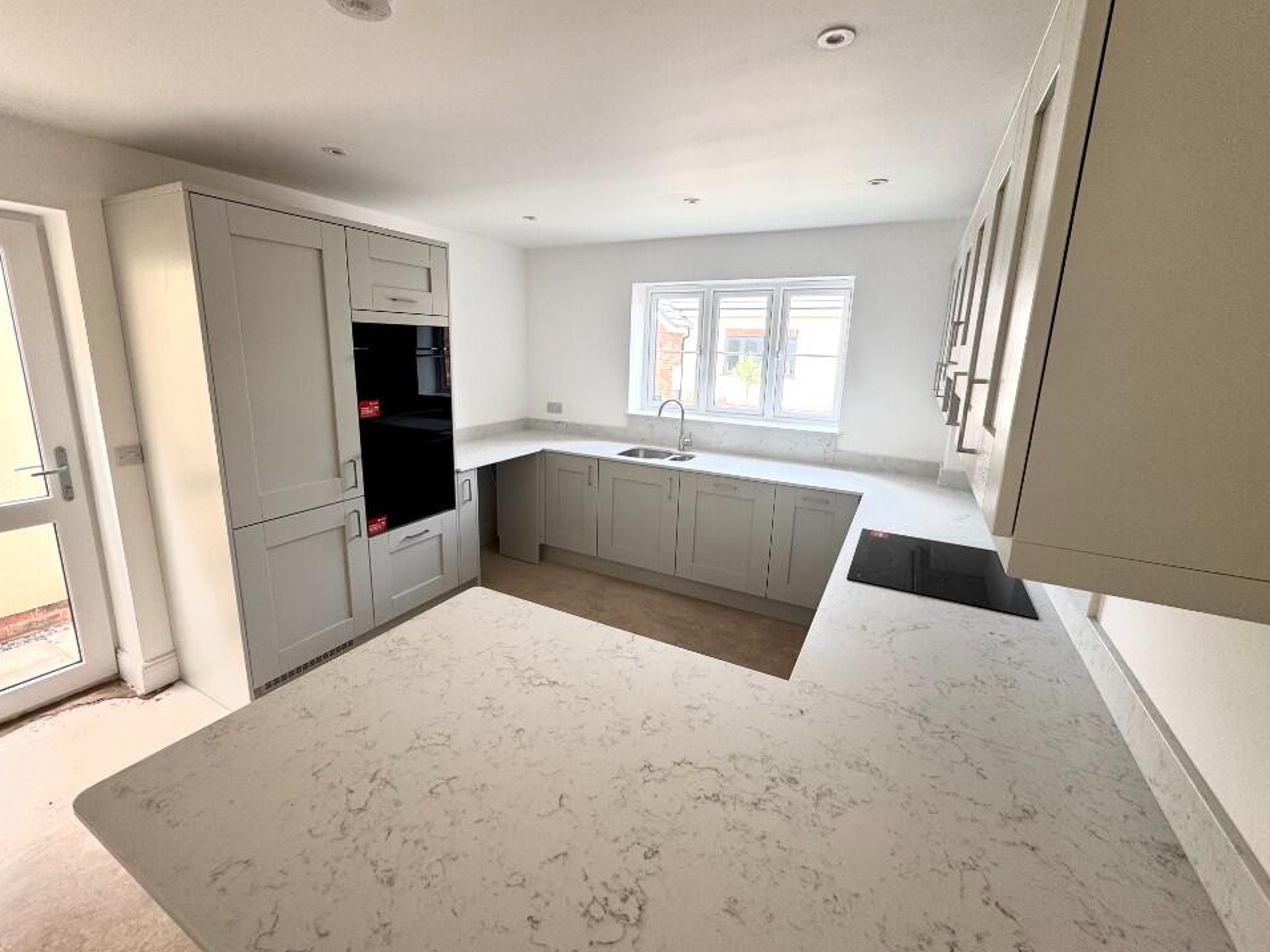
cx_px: 620
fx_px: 550
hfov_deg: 98.2
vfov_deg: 81.7
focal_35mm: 15
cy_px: 461
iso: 64
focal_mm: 2.22
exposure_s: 1/99
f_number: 2.2
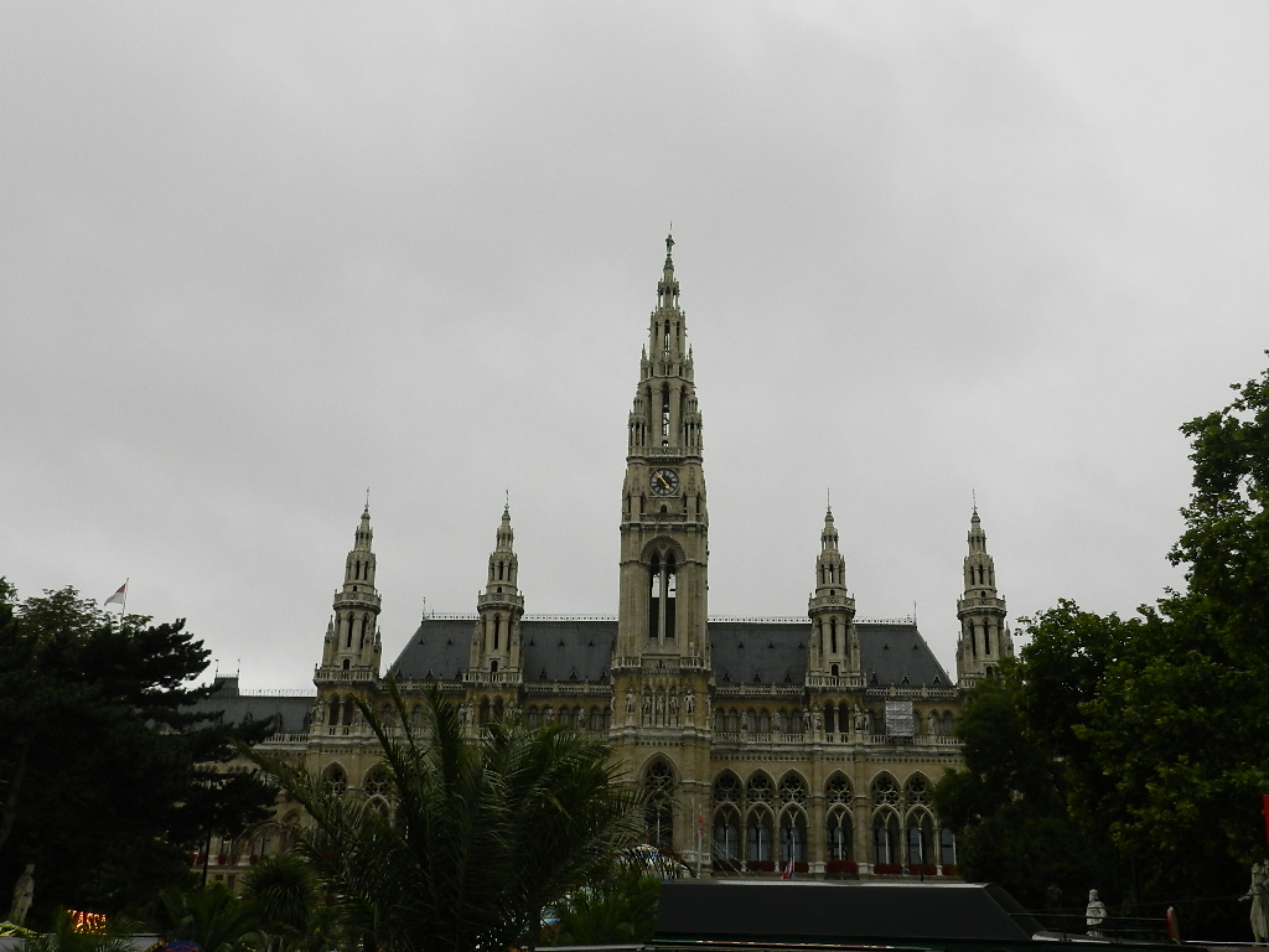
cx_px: 634
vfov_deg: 38.7
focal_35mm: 37
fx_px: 1356
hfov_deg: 50.1
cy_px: 476
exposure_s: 1/160
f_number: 4
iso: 160
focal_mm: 6.7
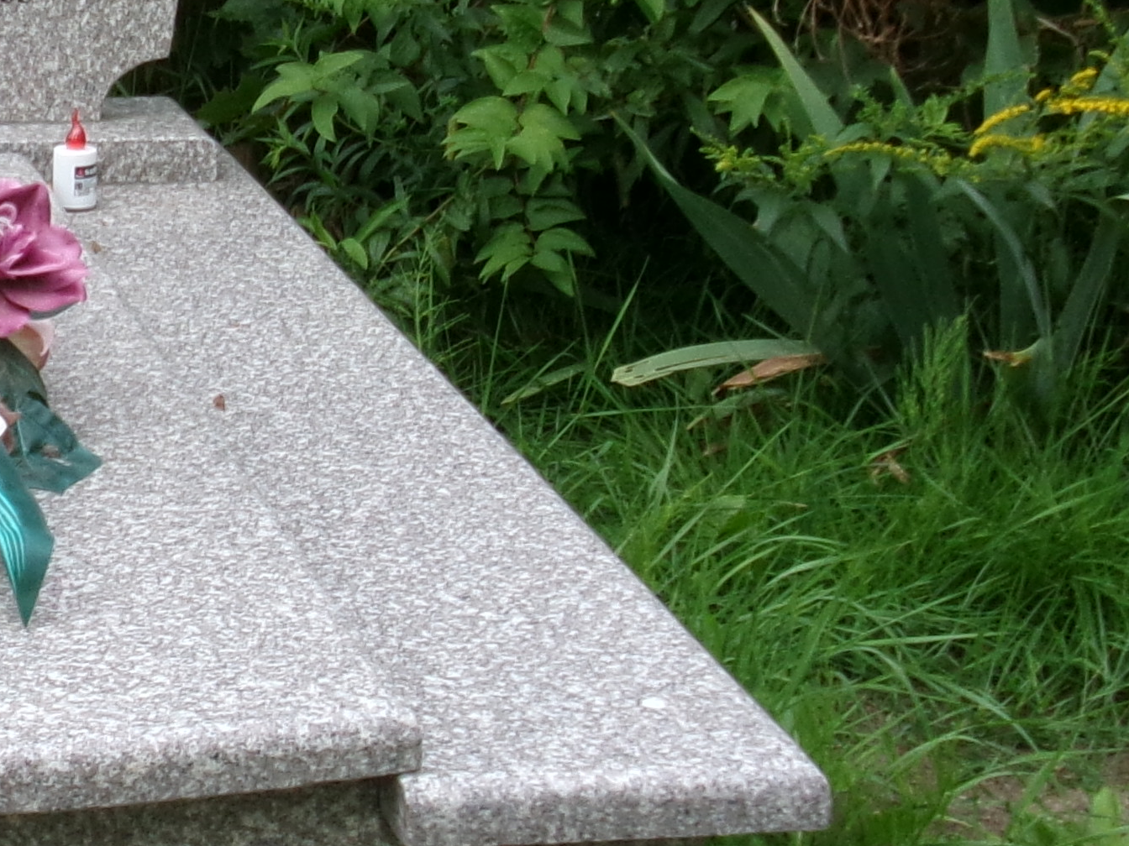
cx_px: -255
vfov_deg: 15.3
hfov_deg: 19.2
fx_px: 3131
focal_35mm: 96
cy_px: 191
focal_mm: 5.1
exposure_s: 1/220
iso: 100
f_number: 3.9
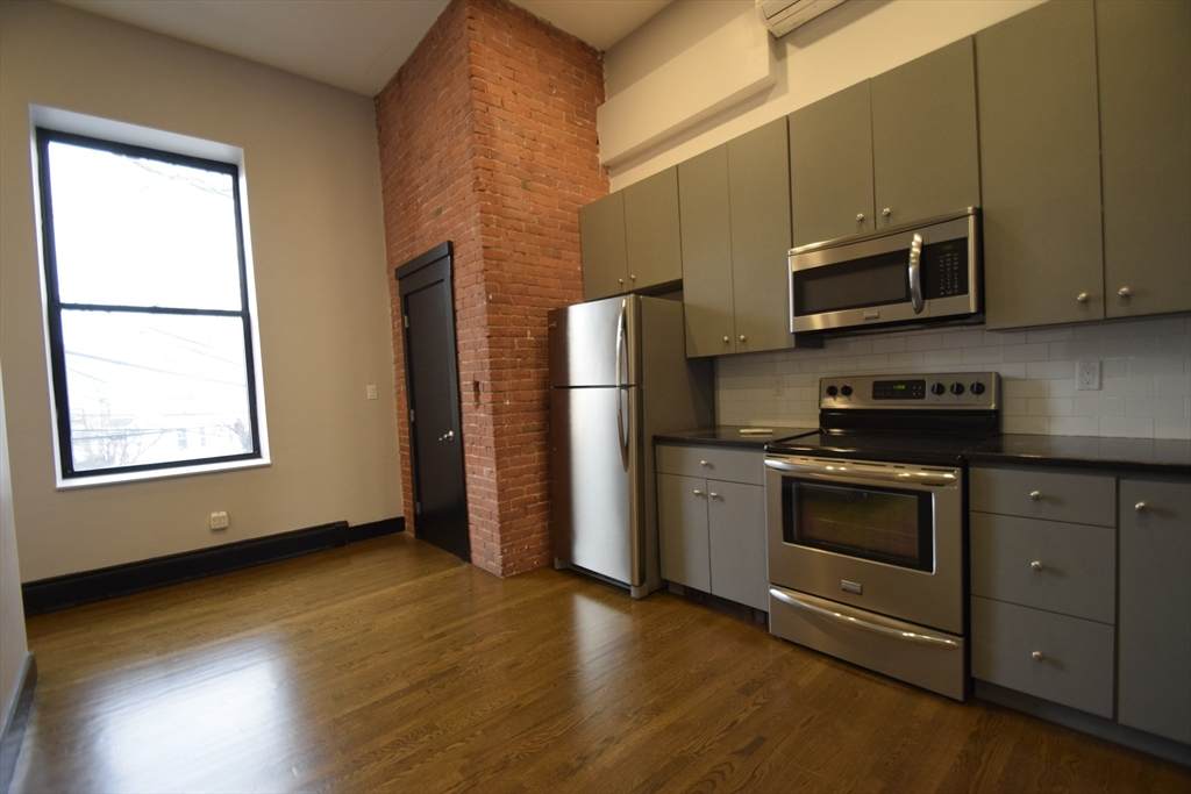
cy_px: 397
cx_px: 596
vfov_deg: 77.3
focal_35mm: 15
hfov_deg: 100.4
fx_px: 496
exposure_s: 1/60
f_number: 3.5
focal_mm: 10
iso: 1100
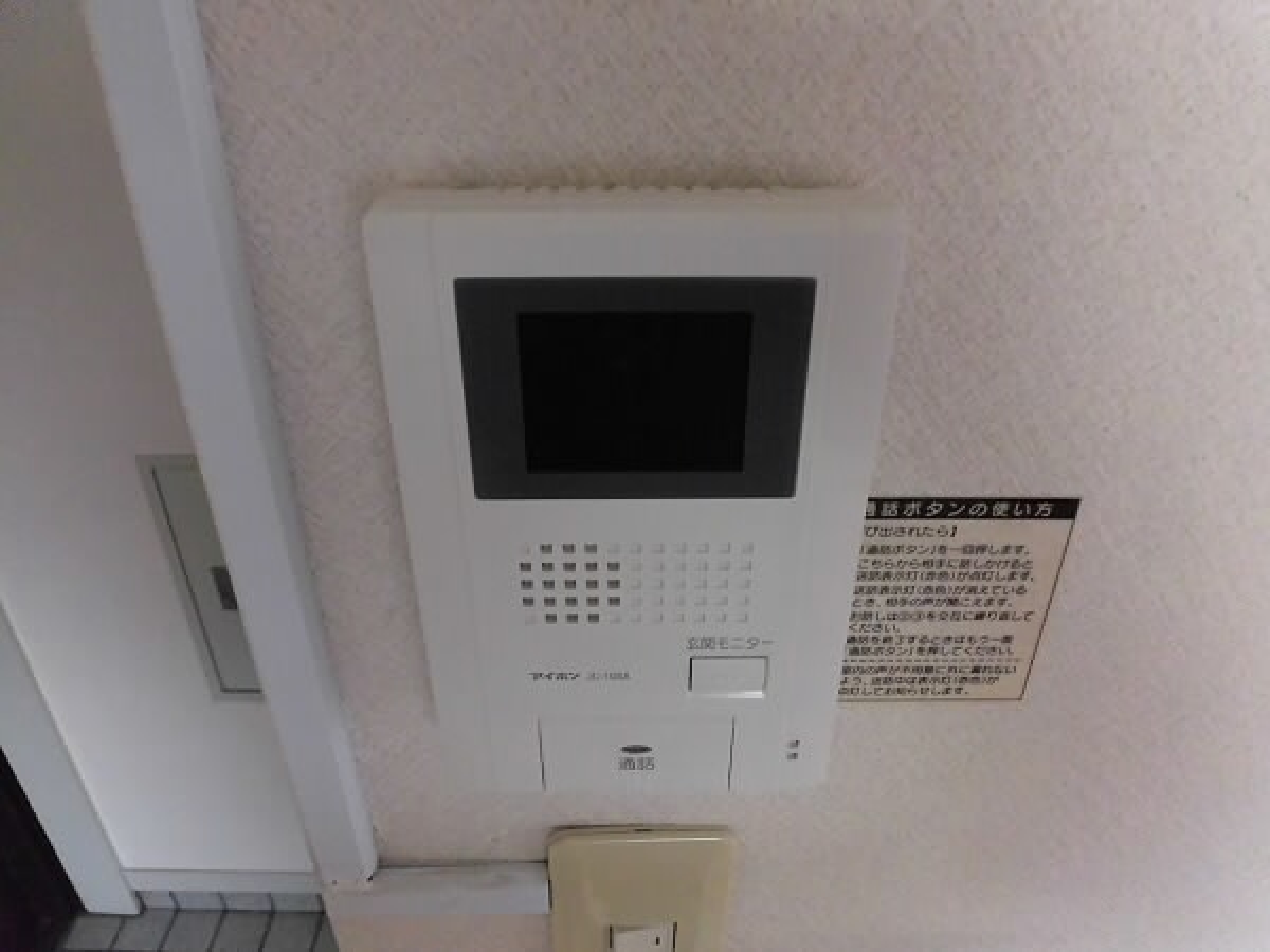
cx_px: 635
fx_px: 881
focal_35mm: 24
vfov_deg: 56.8
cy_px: 476
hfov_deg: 71.6
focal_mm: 4.3
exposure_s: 1/30
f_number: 3.1
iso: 400
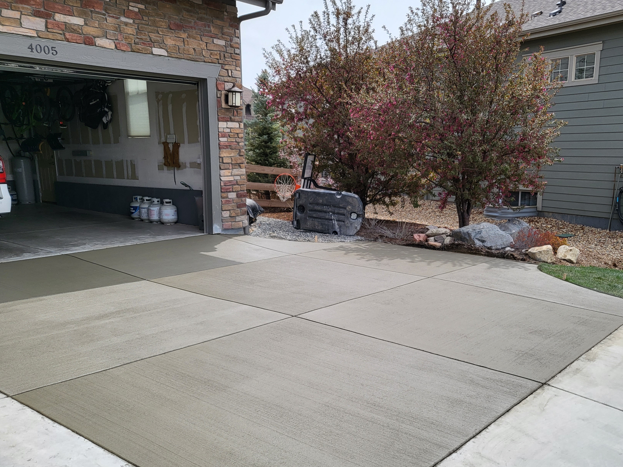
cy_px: 281
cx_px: 372
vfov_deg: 43.9
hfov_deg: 56.4
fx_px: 576
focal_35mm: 32
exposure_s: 1/2378
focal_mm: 4.25
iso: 50
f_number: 1.8
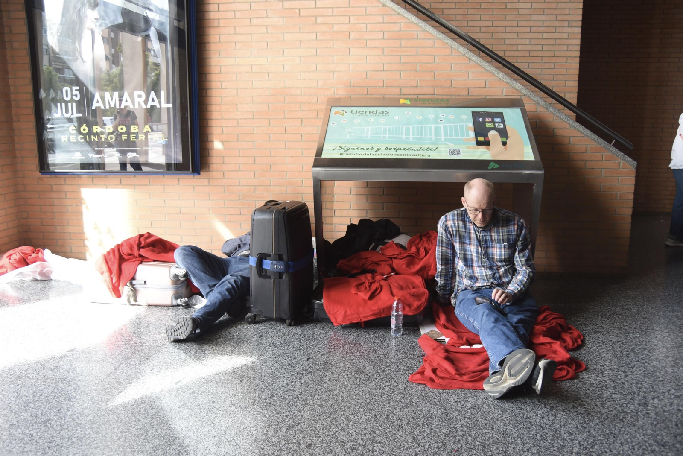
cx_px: 342
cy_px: 228
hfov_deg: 63.6
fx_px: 550
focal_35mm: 29
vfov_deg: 45.0
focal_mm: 29
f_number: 6.3
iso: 800
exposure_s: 1/125
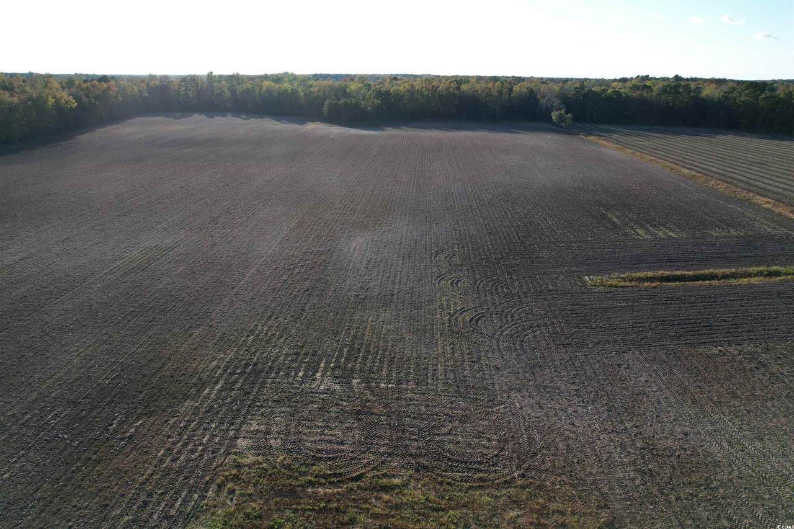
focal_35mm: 22
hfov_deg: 78.6
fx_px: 485
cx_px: 397
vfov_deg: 57.2
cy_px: 264
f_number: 2.8
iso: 100
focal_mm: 8.38
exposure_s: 1/800
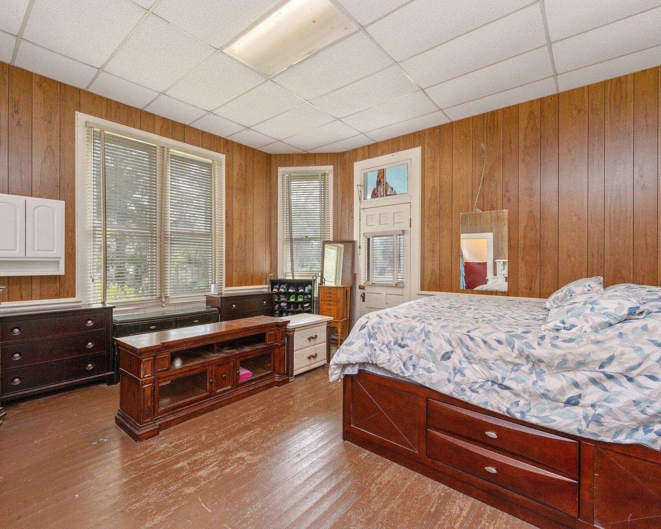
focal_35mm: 16
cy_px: 262
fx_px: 313
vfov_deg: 80.4
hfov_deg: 93.1
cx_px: 330
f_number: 9
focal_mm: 14
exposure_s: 1/30
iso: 640
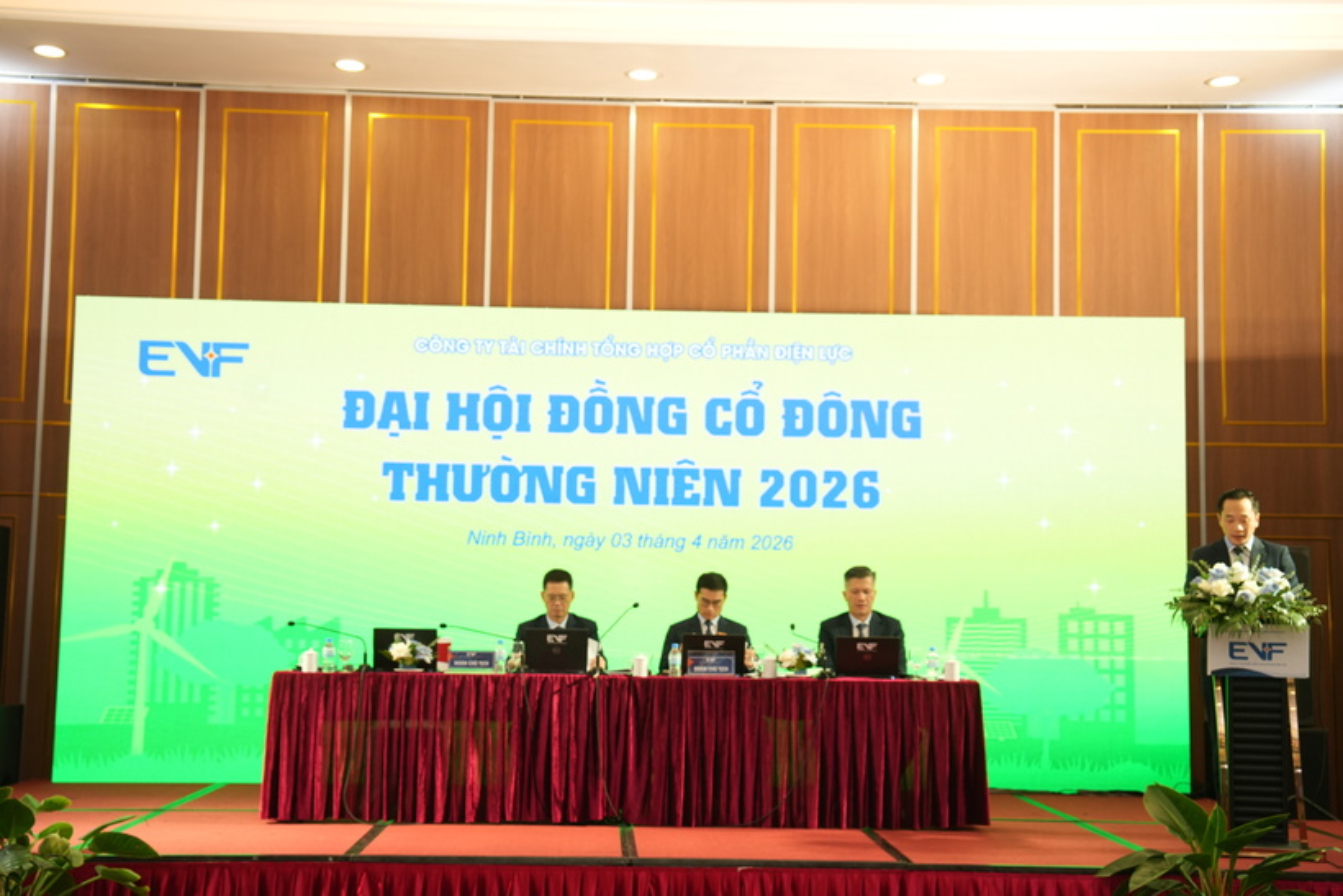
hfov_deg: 40.3
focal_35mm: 49
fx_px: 1828
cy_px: 448
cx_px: 672
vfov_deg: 27.5
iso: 1000
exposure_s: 1/125
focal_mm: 49
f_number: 4
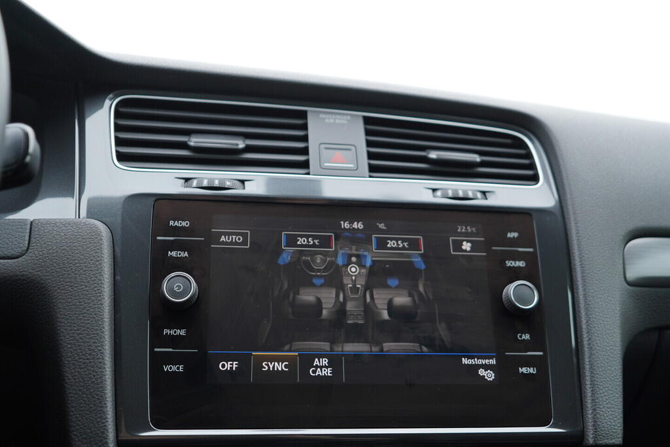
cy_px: 224
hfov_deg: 53.1
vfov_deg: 36.9
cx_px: 335
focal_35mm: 36
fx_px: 670
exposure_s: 1/40
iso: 125
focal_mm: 24
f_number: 2.8
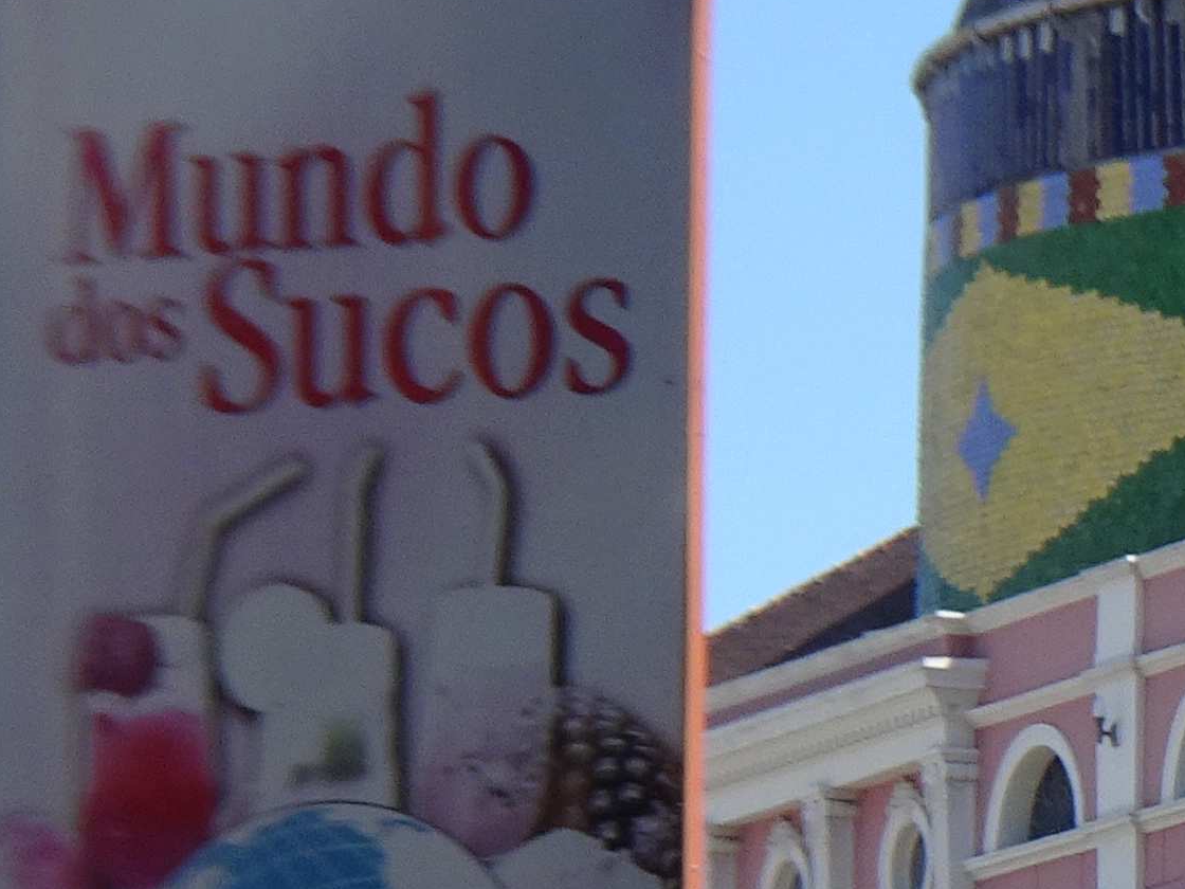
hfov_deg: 5.9
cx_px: 2331
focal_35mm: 328
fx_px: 11228
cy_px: 1031
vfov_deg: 4.5
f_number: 5
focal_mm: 12.87
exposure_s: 1/250
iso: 80
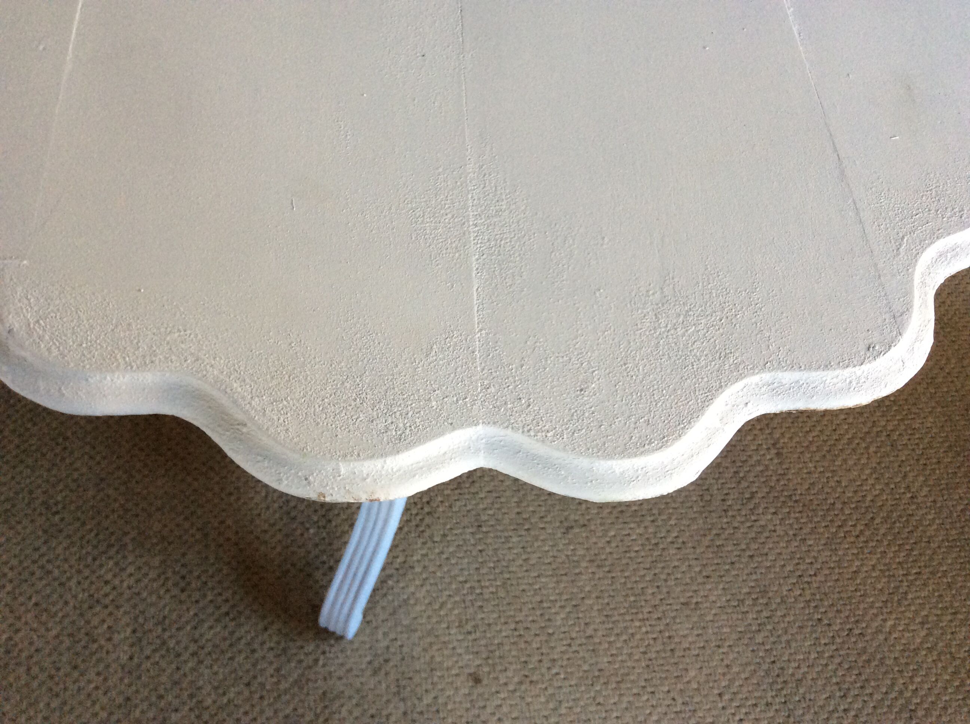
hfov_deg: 56.9
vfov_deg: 44.1
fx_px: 895
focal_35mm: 32
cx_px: 485
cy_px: 362
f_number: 2.4
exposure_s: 1/25
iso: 160
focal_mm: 3.3
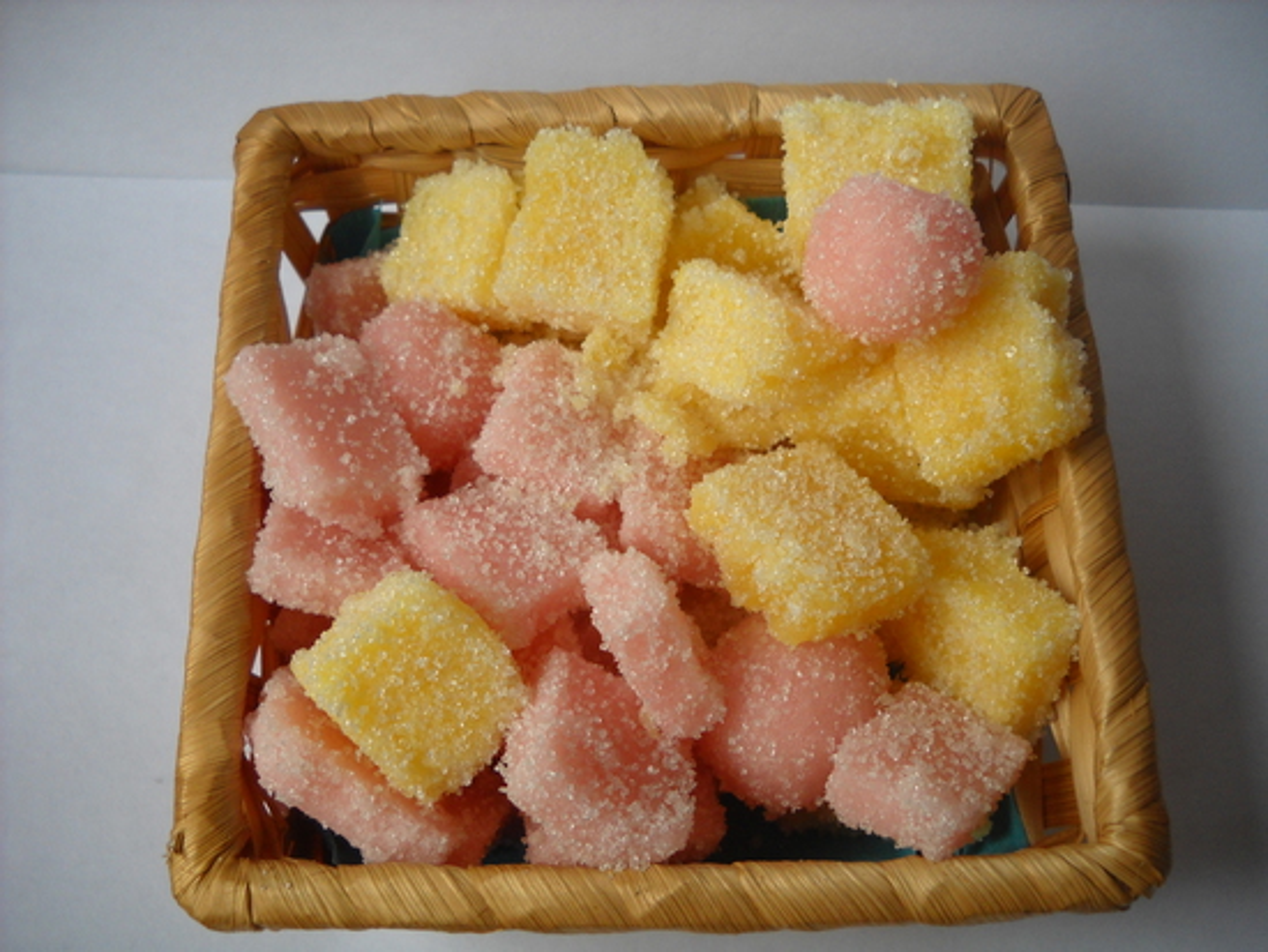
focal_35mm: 41
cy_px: 476
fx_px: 1503
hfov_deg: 45.8
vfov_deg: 35.2
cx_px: 634
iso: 141
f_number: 3.1
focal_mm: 6.72
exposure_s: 1/60
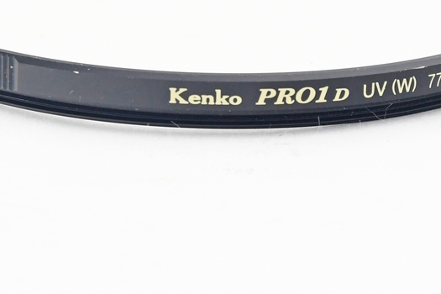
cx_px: 213
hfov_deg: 6.0
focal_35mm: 343
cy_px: -16
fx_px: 4201
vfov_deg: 4.0
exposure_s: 1/100
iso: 1000
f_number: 8
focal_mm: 80
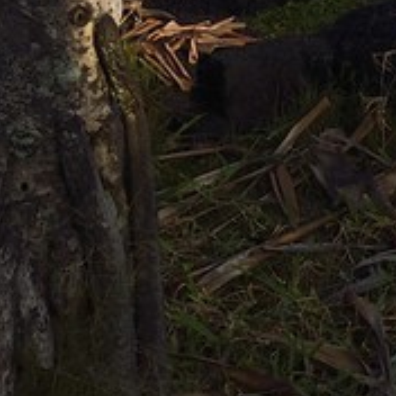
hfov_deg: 6.6
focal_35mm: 247
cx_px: 1112
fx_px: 3197
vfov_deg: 6.7
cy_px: -594
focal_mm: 32
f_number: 13
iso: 200
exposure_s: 1/125
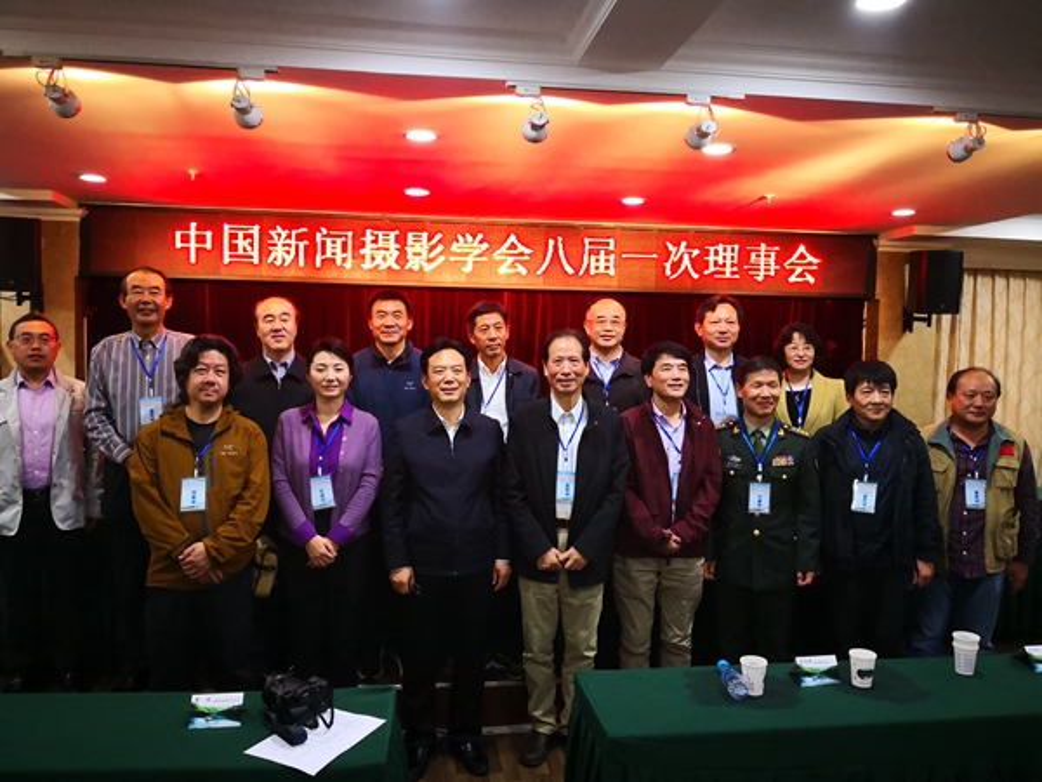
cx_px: 521
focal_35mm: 27
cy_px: 391
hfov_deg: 65.3
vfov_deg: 51.4
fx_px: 813
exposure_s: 1/100
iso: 640
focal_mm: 3.95
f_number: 1.6
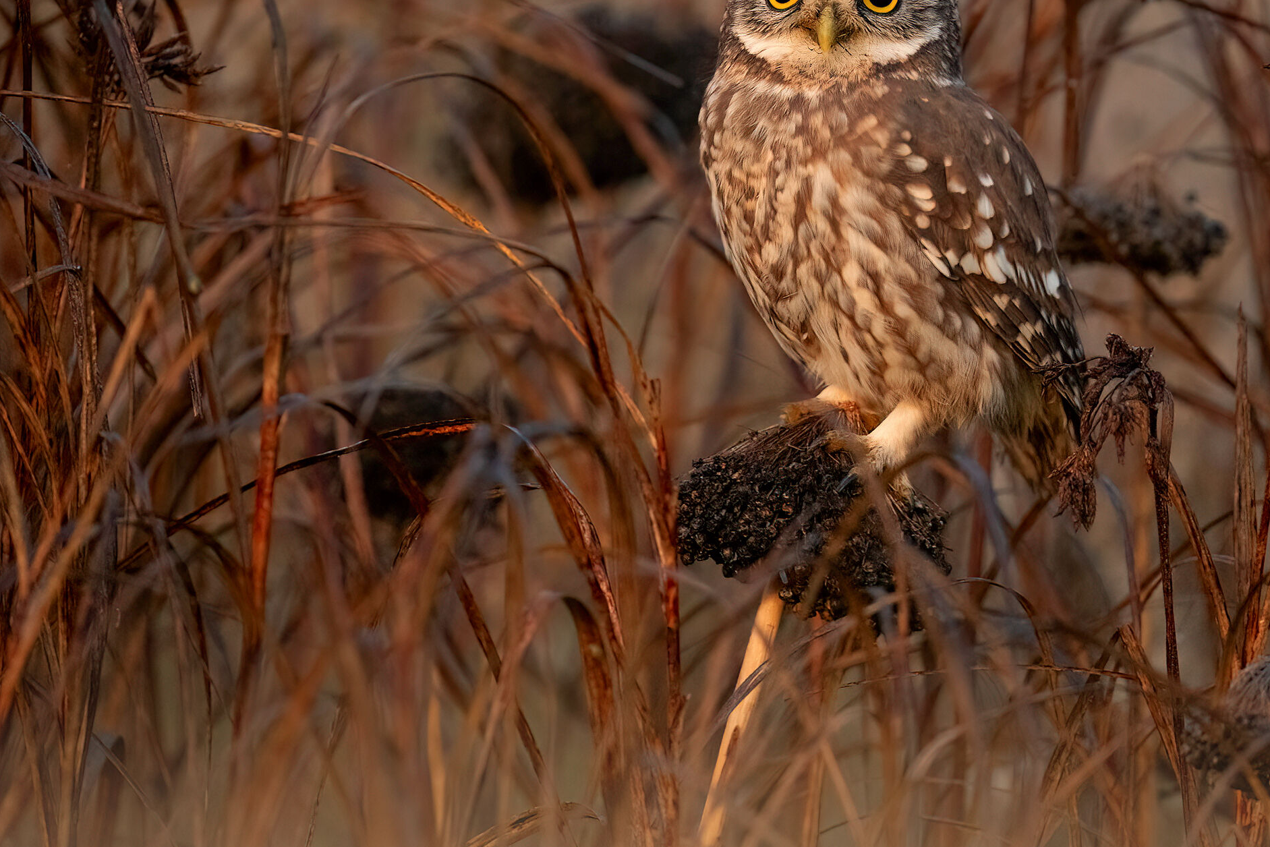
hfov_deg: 3.3
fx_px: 21804
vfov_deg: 2.2
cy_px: 317
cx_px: 699
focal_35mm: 618
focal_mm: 485
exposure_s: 1/20
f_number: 6.3
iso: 8000
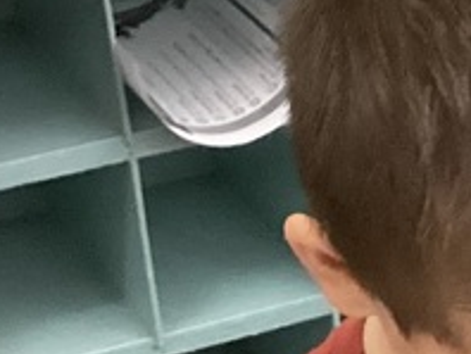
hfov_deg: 11.7
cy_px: 715
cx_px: 766
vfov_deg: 8.8
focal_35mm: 160
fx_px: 2180
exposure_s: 1/60
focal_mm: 3.3
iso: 250
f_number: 2.4
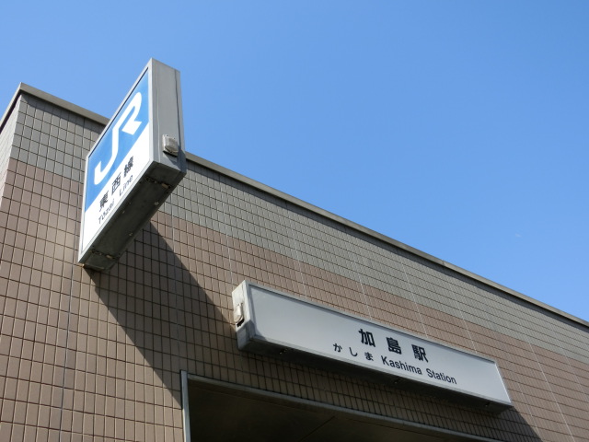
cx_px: 294
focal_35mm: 39
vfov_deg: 36.8
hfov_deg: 47.9
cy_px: 221
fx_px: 664
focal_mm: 6.9
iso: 80
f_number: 4.1
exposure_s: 1/500
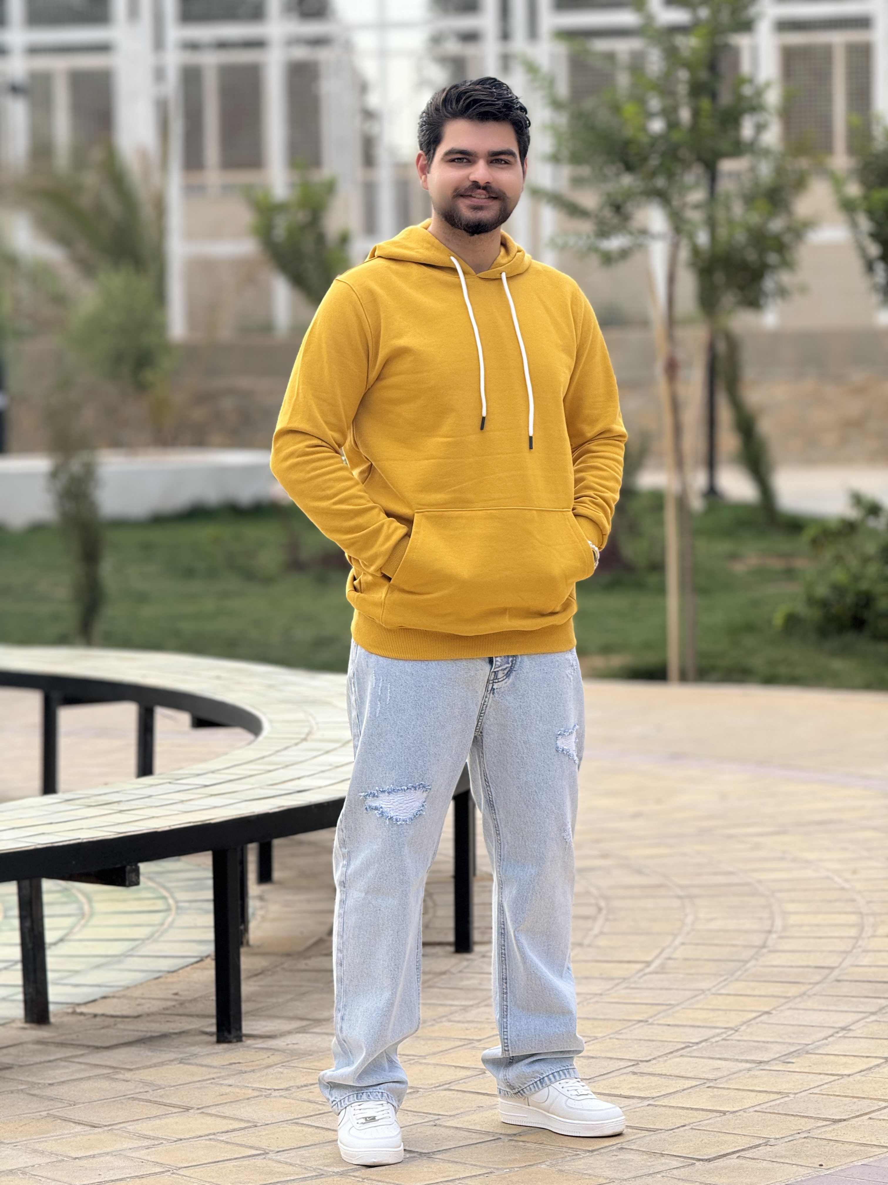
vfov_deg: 16.4
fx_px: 4104
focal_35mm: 120
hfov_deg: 12.3
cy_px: 592
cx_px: 444
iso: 50
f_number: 2.8
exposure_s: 1/328
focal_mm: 15.66
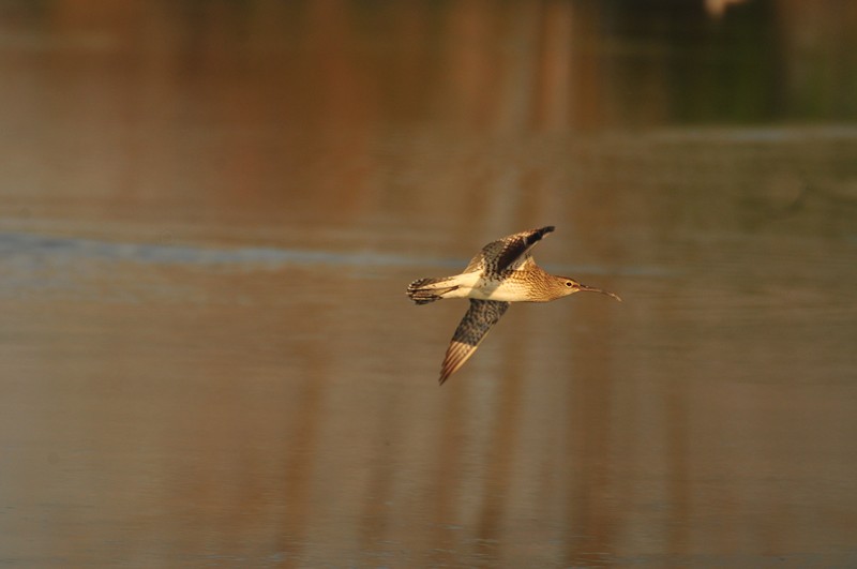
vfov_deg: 1.8
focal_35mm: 750
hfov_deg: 2.8
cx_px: 428
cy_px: 284
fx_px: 17829
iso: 200
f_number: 6.3
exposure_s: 1/1000
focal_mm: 500
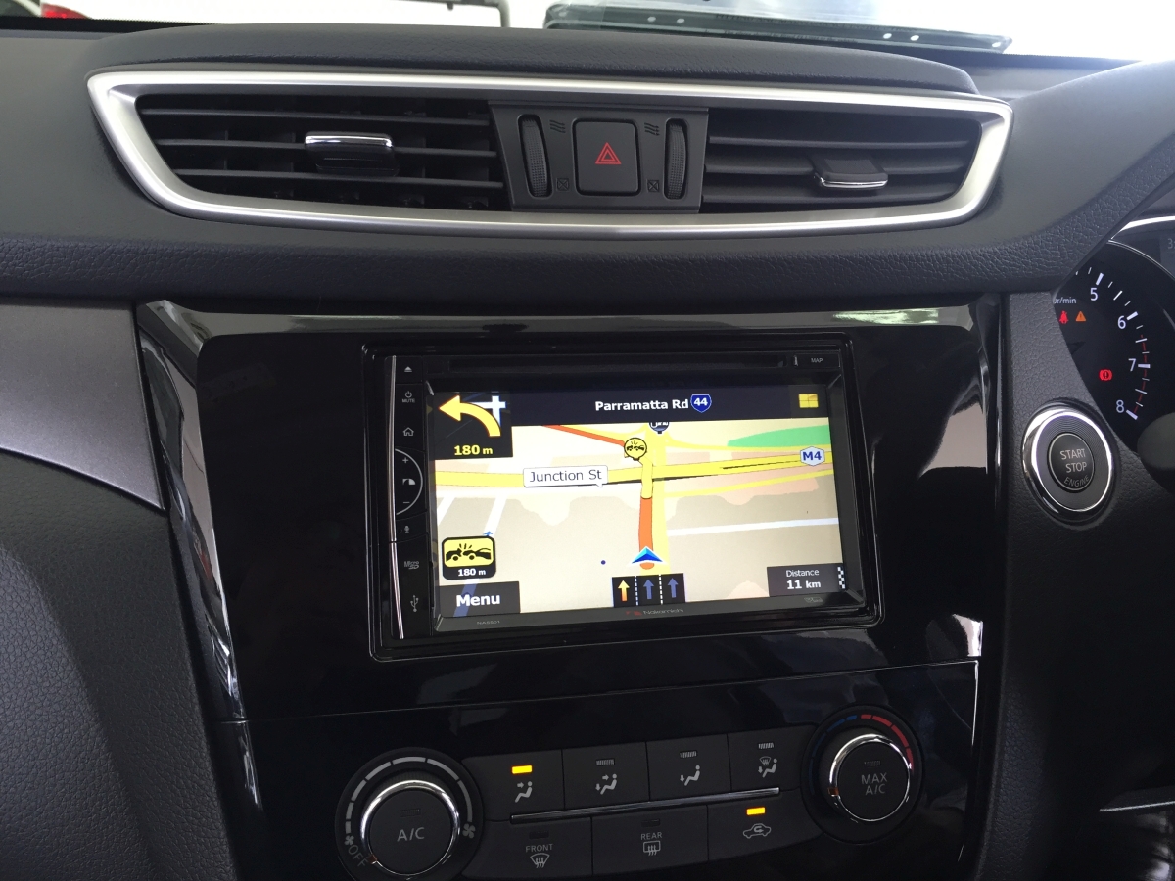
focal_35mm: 29
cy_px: 440
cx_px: 588
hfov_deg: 61.7
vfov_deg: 48.2
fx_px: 984
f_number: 2.2
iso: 40
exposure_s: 1/33
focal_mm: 4.15
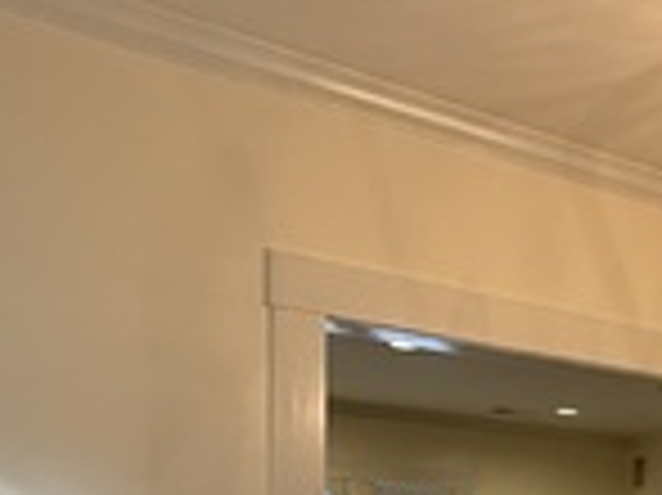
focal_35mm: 61
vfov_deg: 21.2
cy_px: 688
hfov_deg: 28.7
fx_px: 1166
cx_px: 730
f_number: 2.2
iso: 320
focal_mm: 2.22
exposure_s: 1/120
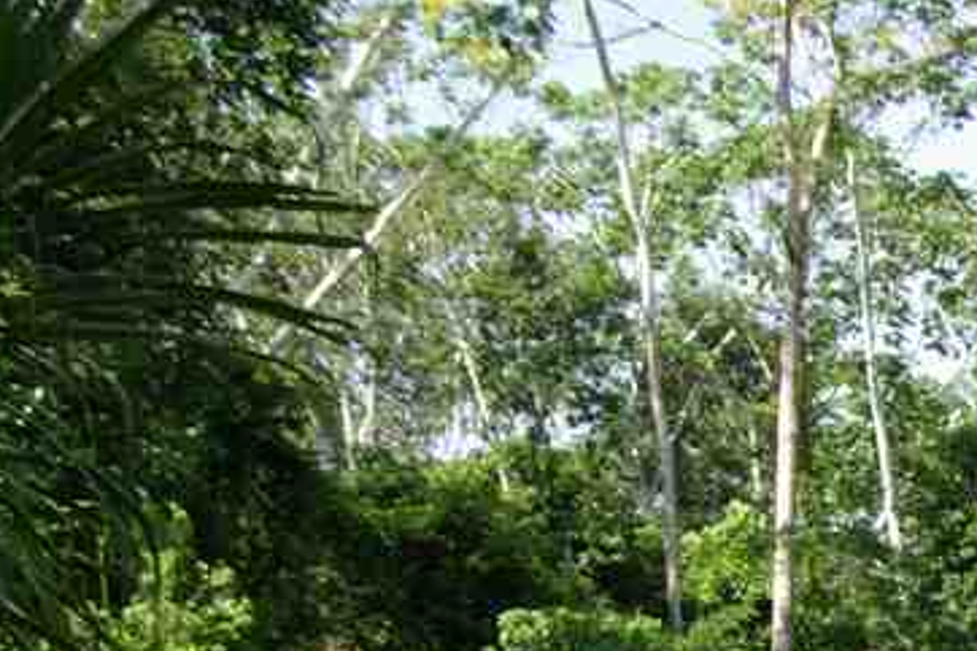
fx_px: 3228
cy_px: 808
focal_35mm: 119
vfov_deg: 11.3
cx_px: 1279
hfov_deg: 16.3
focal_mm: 29.4
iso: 100
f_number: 6.7
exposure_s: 1/90
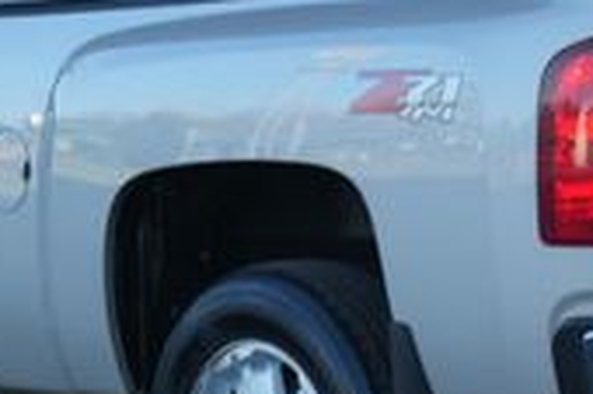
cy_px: 241
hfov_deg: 12.2
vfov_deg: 8.1
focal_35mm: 169
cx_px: 366
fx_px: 2781
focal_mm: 30
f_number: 4
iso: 640
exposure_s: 1/60
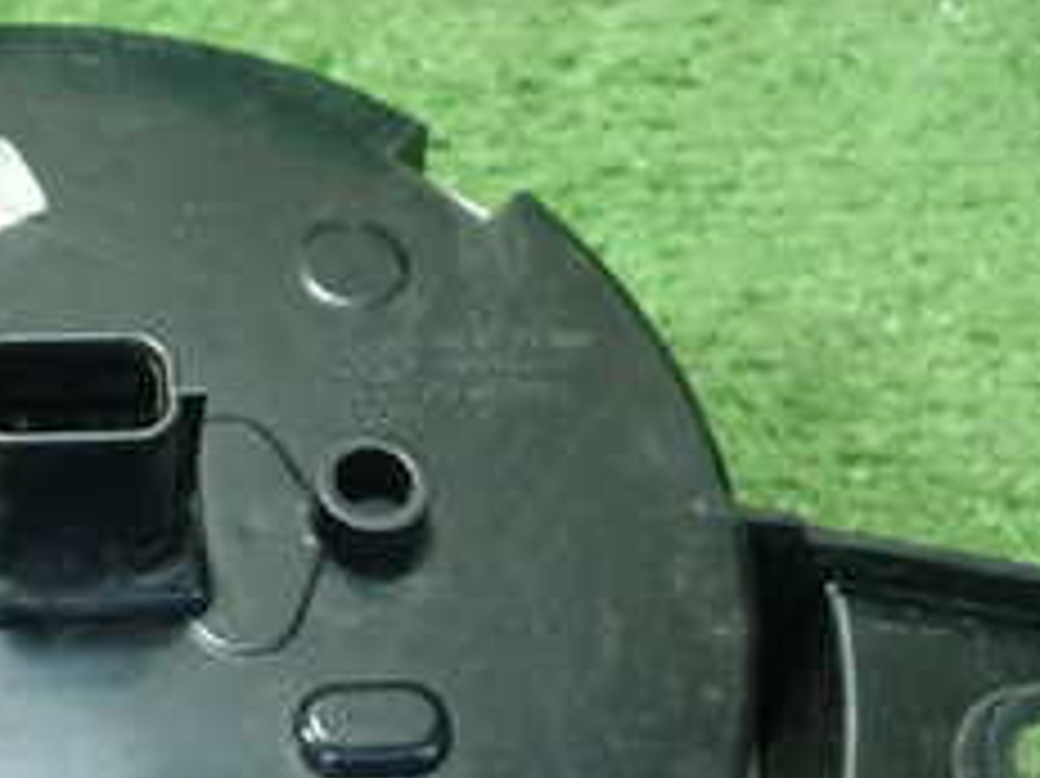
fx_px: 2342
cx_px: 225
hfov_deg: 24.7
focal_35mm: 78
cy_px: 782
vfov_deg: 18.4
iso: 640
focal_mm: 5.5
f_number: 2.3
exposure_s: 1/125
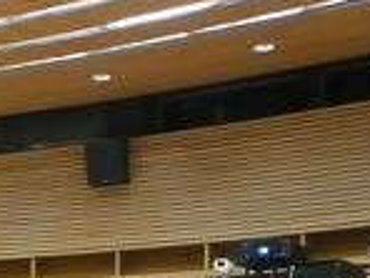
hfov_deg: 14.7
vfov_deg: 11.7
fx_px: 1293
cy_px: 416
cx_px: -252
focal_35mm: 121
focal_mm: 4.6
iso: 320
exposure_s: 1/30
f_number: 3.3
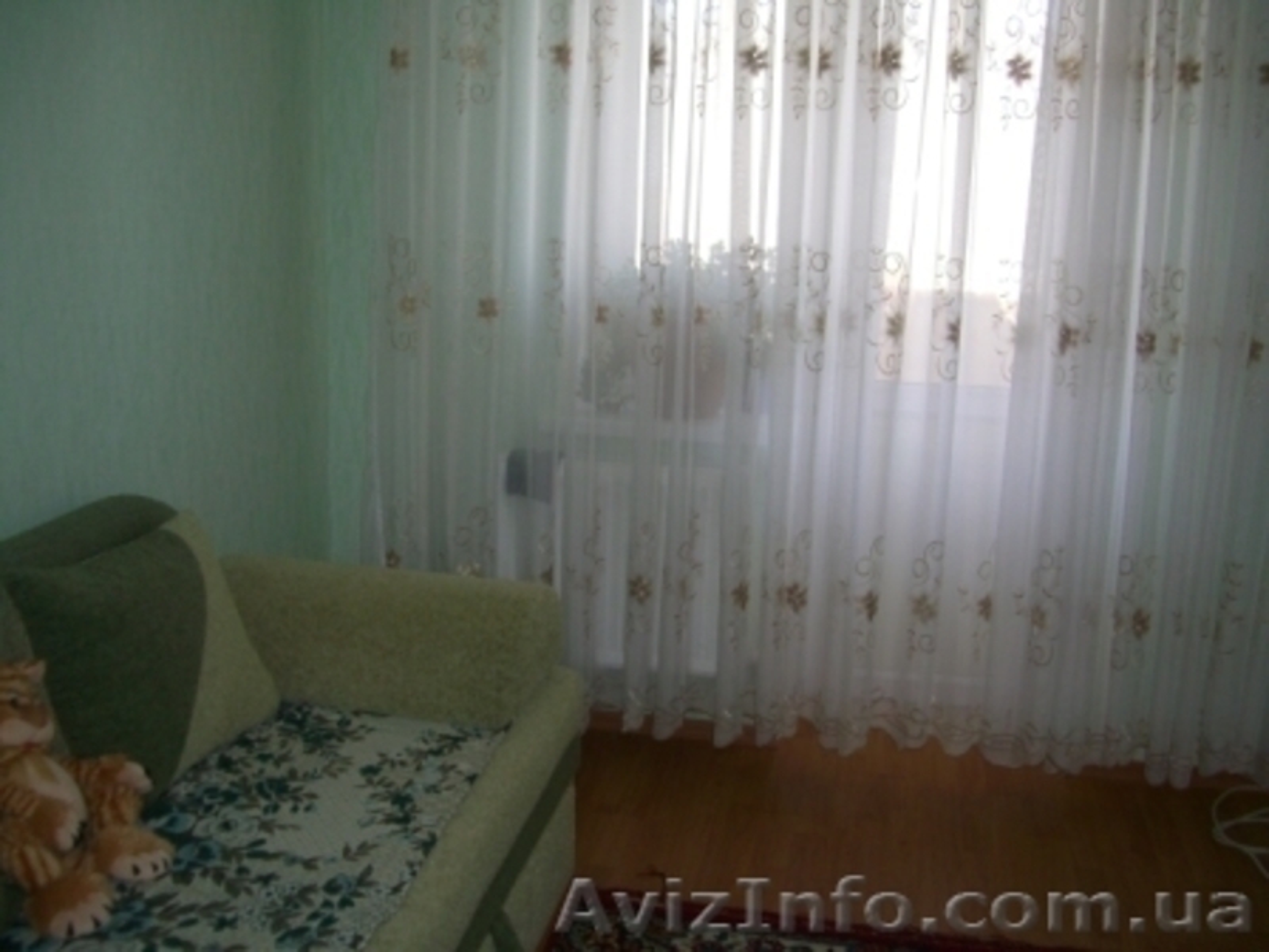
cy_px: 476
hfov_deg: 49.0
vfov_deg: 37.7
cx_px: 634
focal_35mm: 38
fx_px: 1393
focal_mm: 7.9
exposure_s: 1/60
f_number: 2.8
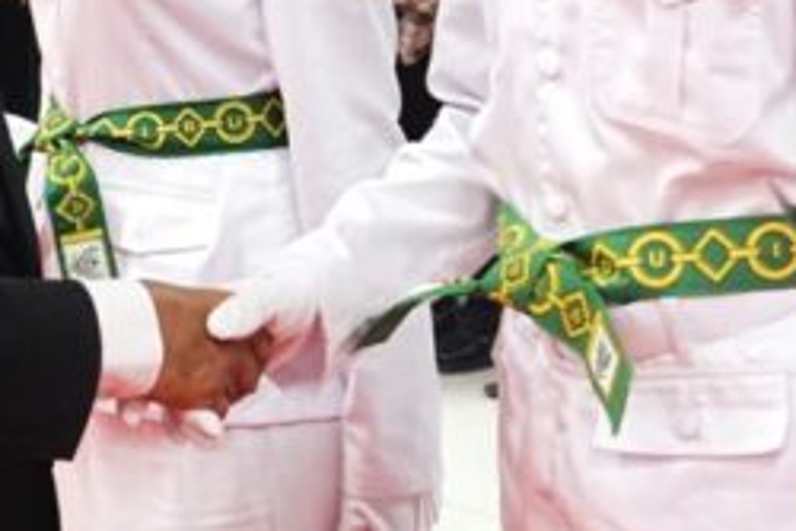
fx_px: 3252
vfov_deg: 9.2
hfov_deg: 13.9
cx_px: 201
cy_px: -105
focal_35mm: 147
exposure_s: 1/160
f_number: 6.3
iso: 4000
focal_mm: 49
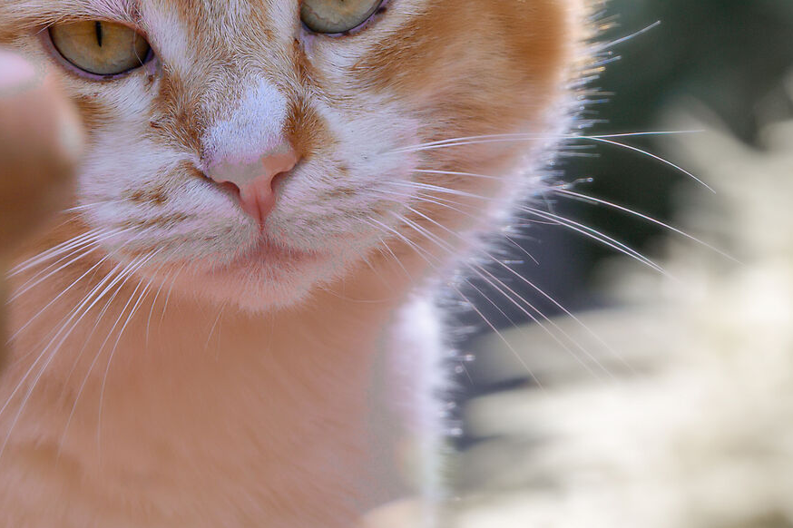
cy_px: -81
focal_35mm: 549
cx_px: 273
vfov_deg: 2.5
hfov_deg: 3.8
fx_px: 12088
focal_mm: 200
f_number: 9
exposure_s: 1/500
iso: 400
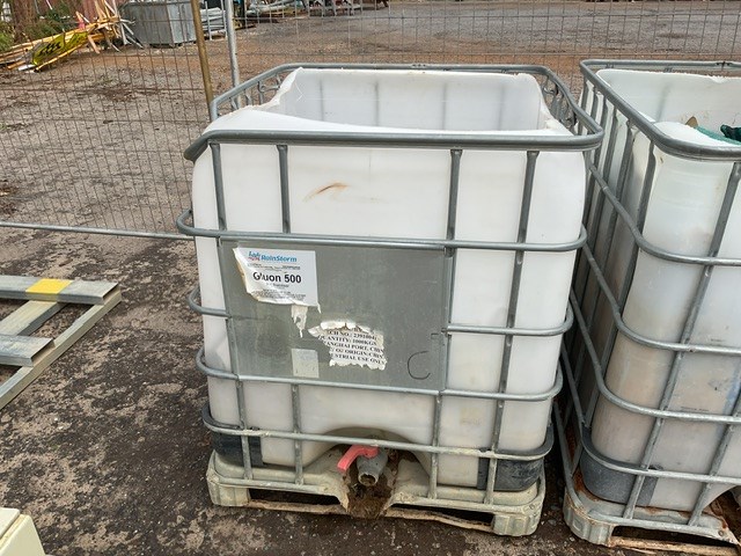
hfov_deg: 61.7
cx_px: 370
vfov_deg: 48.2
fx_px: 621
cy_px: 278
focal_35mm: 29
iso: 16
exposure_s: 1/2141
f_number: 1.8
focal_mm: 3
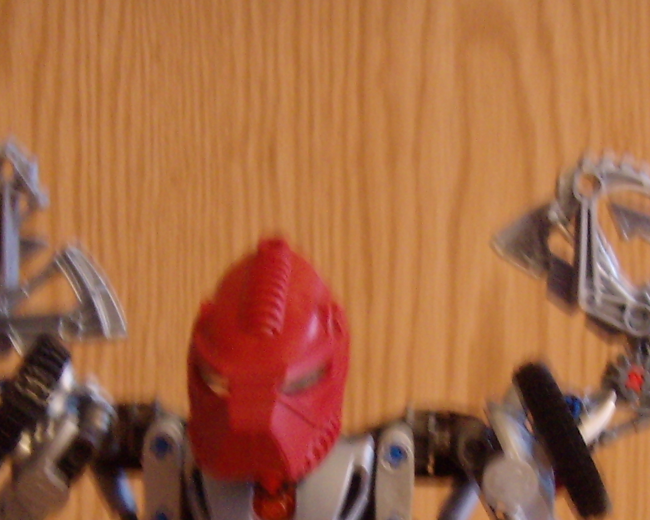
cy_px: 578
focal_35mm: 99
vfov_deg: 15.1
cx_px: 368
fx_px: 1905
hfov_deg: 19.4
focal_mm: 6.4
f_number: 3.5
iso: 133
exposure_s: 1/4
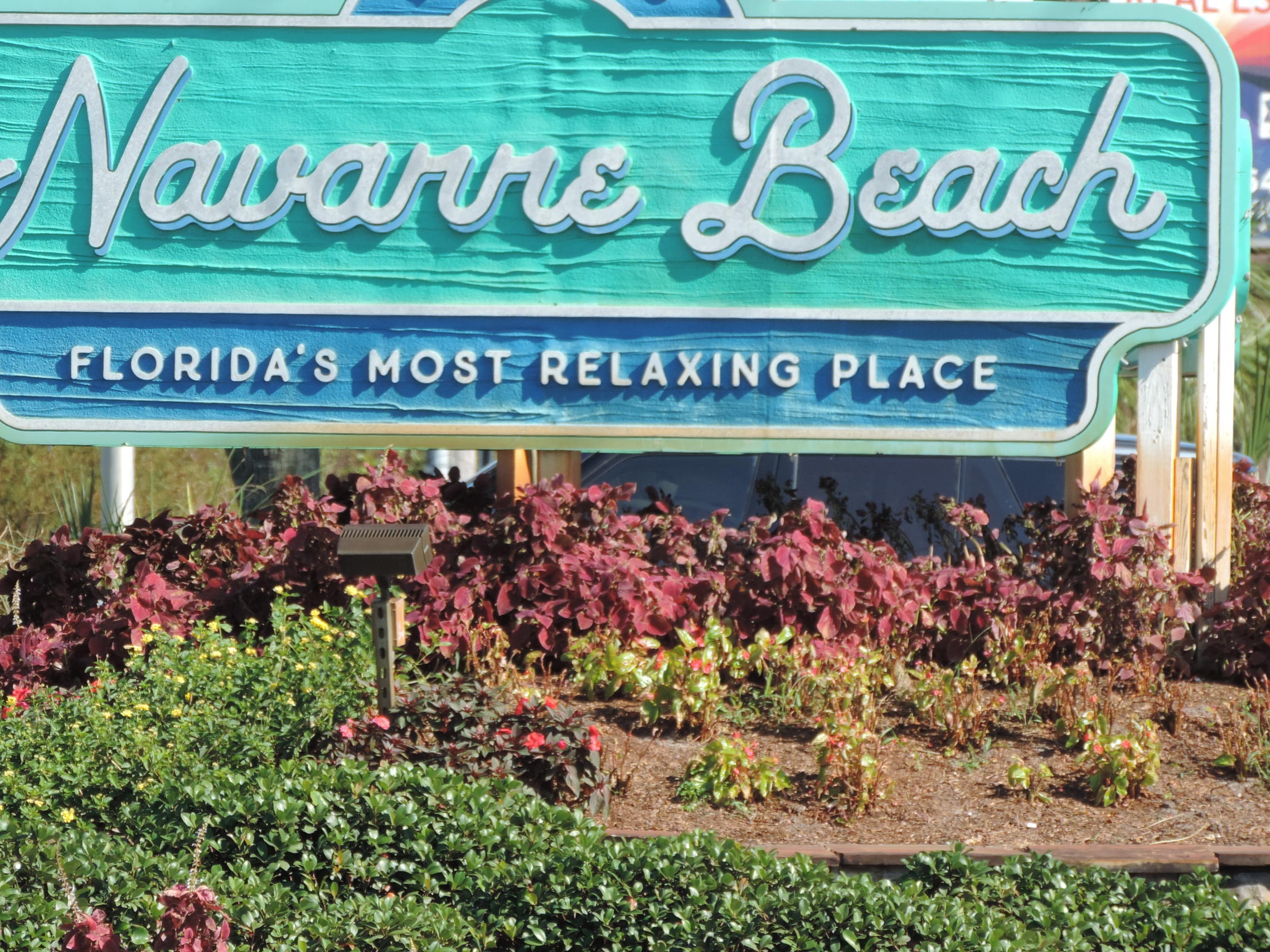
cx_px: 510
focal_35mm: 461
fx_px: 16911
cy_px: 367
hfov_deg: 4.3
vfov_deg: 3.2
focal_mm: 62.4
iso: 80
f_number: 4.8
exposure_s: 1/250
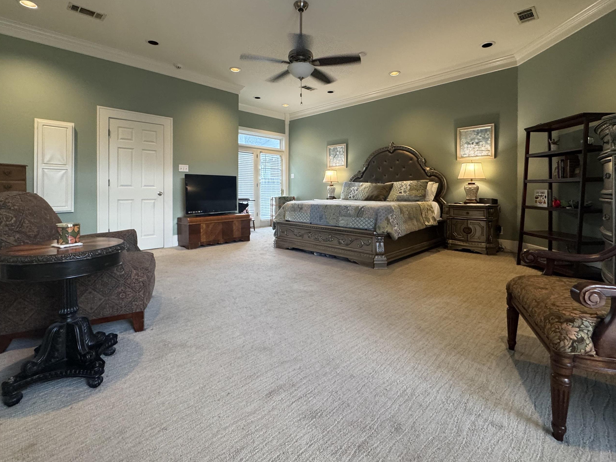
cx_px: 310
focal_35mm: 17
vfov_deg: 74.1
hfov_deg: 91.0
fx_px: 302
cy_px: 192
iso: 250
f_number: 2.2
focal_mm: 2.22
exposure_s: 1/42
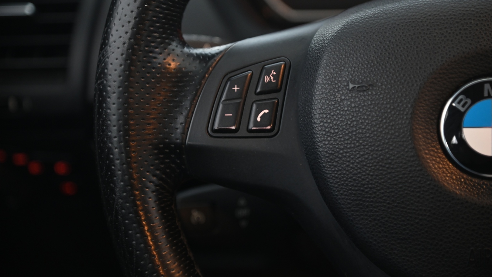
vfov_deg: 9.6
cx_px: 246
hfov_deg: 17.0
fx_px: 1644
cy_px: 116
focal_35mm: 126
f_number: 4
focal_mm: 120
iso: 2000
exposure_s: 1/15
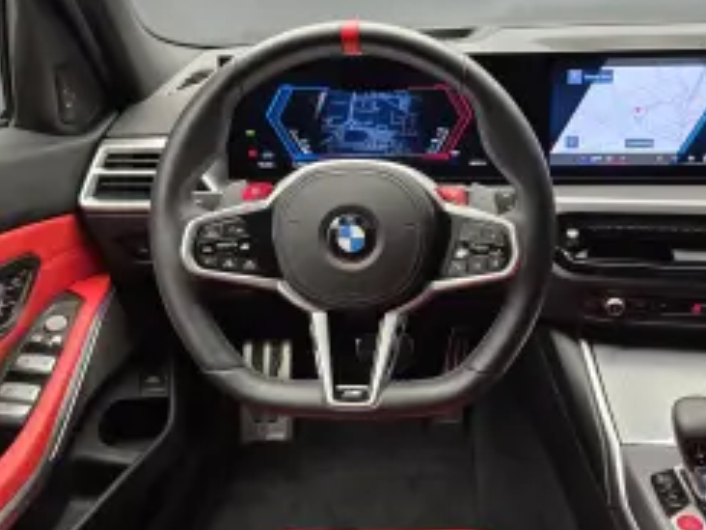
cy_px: 278
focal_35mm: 34
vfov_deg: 41.8
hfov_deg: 53.6
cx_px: 422
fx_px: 693
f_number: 1.7
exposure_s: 1/54.9
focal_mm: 6.3
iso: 200
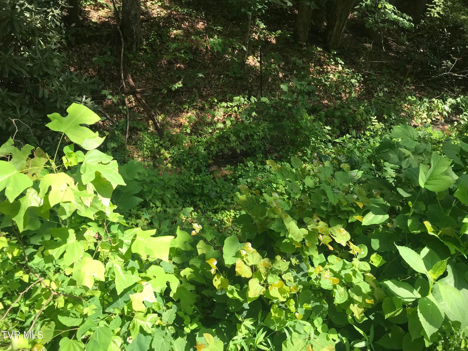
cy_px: 176
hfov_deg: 63.4
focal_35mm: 28
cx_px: 234
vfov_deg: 49.8
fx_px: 379
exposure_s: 1/493
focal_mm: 3.99
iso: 20
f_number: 1.8
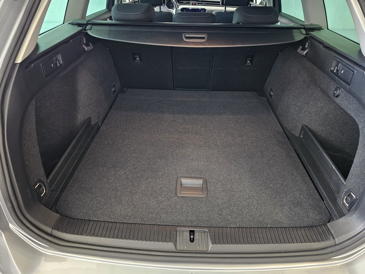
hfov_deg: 73.9
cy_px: 137
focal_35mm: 23
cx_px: 182
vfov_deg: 58.9
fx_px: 243
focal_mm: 6.3
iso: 800
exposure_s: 1/24
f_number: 1.7
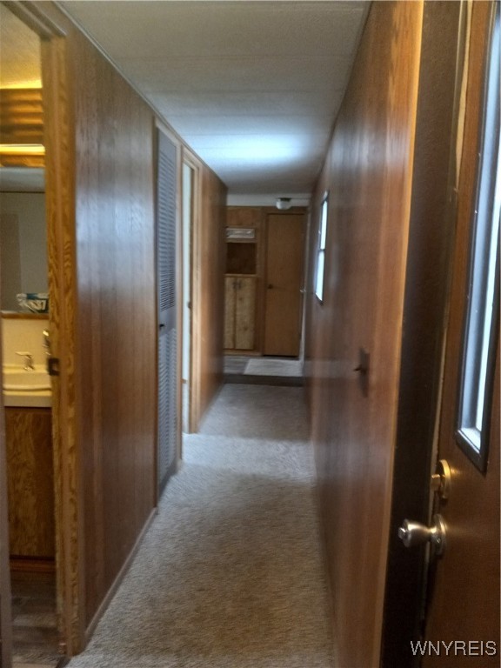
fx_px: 521
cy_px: 334
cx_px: 250
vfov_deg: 65.3
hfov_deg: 51.4
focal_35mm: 27
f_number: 1.8
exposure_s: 1/40
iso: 200
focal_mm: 3.94
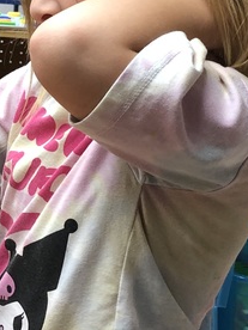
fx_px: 993
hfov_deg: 14.2
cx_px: 52
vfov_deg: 18.9
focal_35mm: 104
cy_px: 132
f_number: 1.8
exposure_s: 1/24
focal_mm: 3.99
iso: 40
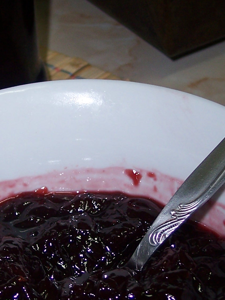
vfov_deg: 19.8
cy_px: 177
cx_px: 70
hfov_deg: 14.9
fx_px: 858
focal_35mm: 99
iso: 100
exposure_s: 1/60
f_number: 2.8
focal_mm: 8
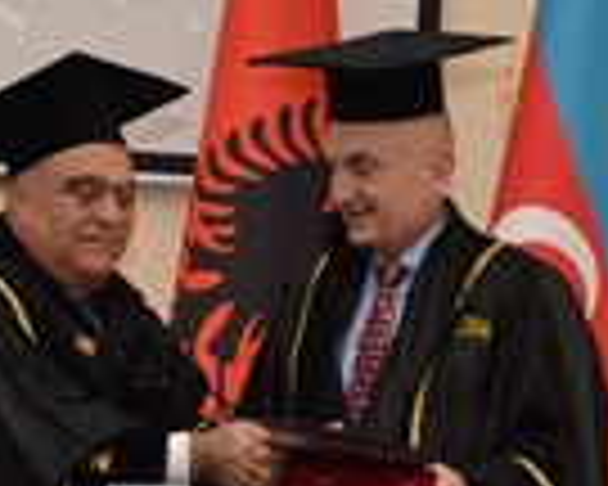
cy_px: 158
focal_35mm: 206
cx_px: 631
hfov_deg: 9.3
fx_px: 3711
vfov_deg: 7.5
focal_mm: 31
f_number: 7.1
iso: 2200
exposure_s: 1/250
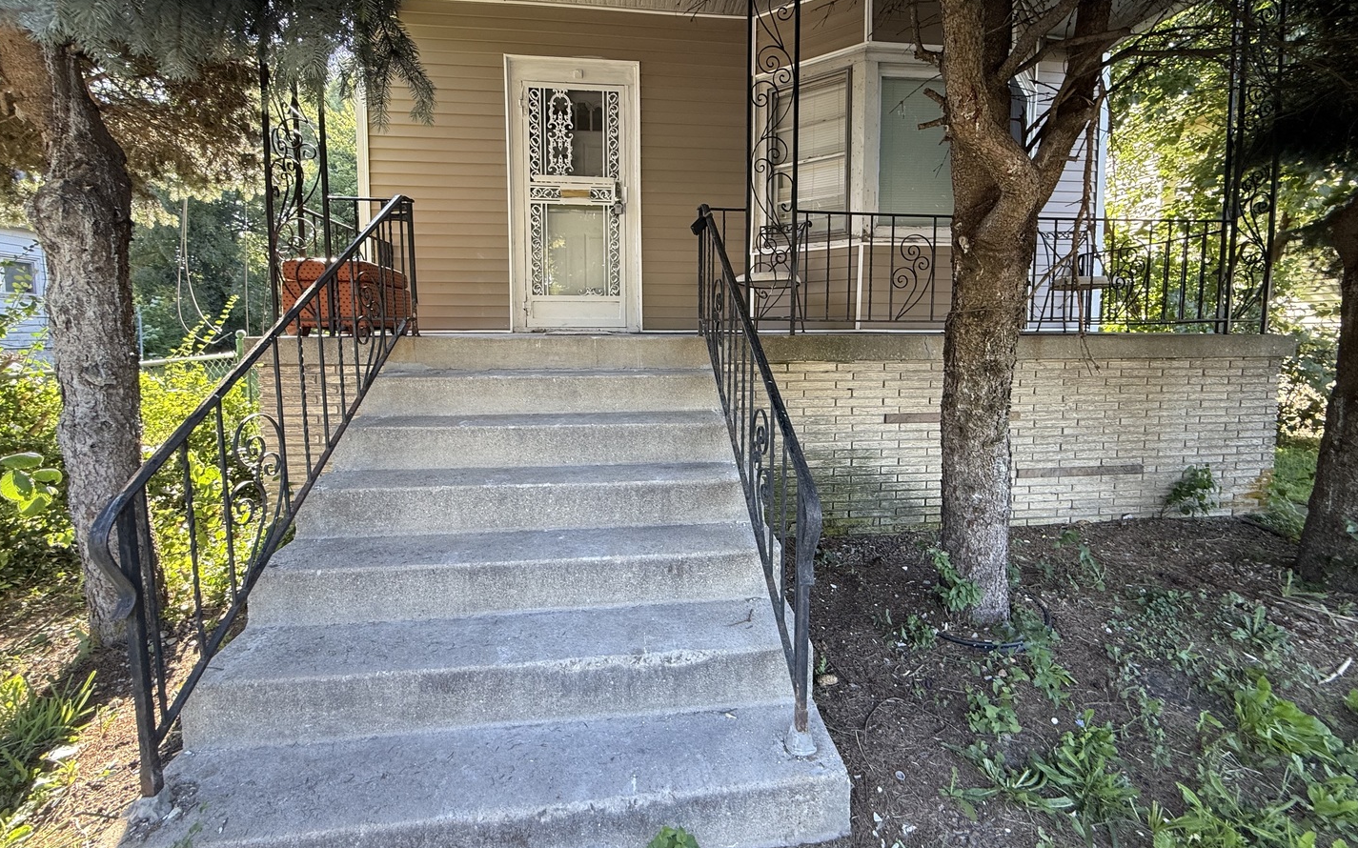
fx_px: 555
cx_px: 676
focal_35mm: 15
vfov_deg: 74.4
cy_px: 371
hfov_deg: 101.5
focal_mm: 2.22
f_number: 2.2
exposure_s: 1/99
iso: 80
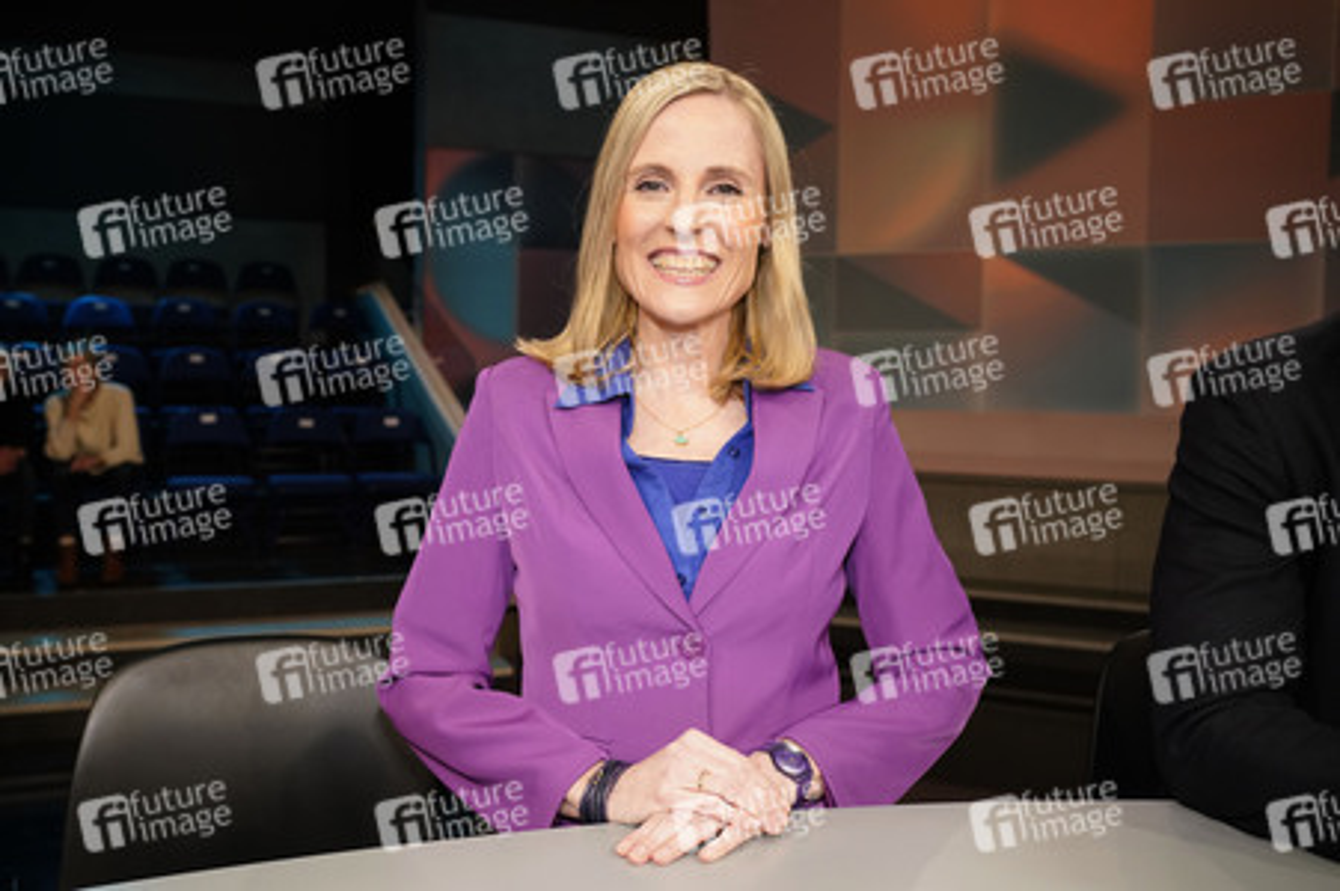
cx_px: 670
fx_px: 1153
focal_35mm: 31
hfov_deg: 60.3
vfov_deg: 42.3
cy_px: 446
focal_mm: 31
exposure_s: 1/160
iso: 2000
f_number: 5
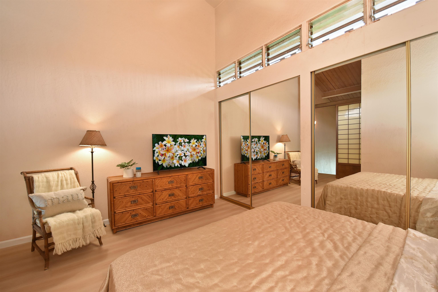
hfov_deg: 100.4
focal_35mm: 15
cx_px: 219
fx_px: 183
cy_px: 146
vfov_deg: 77.4
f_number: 16
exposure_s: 1/10
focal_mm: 15
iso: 12800
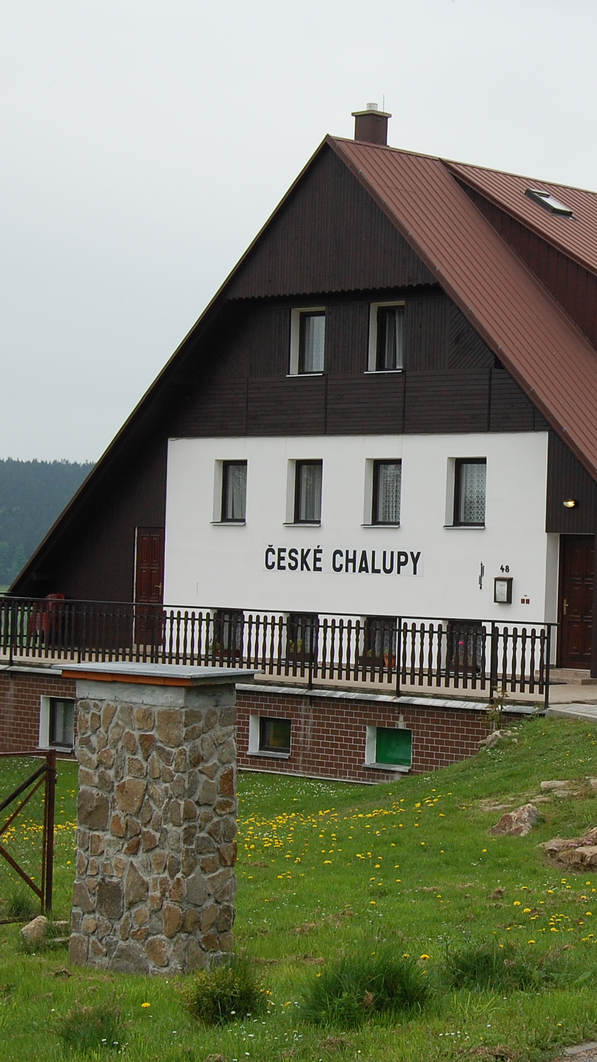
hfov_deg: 14.7
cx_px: 562
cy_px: 532
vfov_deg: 26.2
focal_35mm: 81
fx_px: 2279
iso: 360
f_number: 10
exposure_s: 1/250
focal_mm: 34
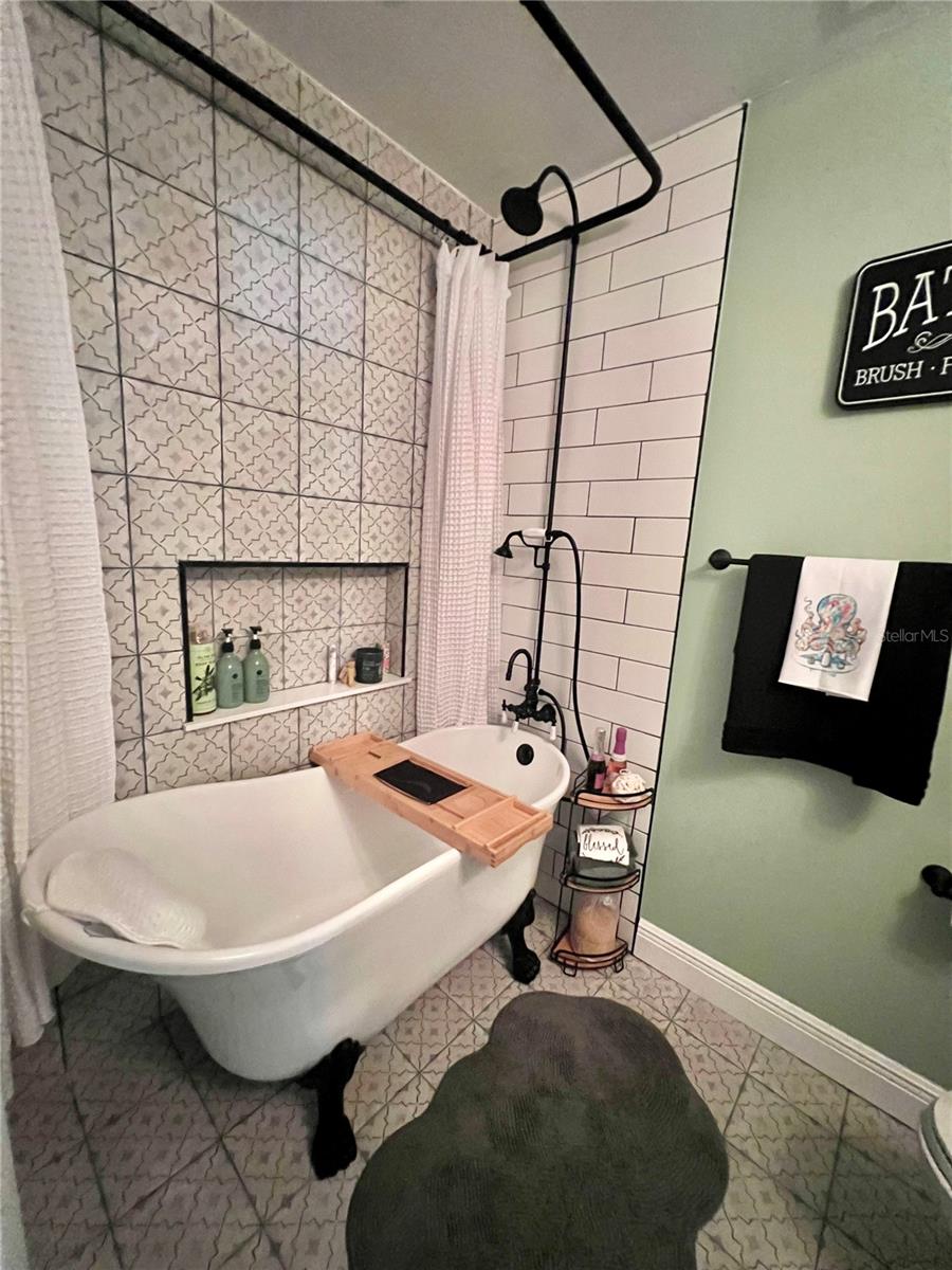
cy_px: 635
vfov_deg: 106.2
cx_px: 476
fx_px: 477
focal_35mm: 13
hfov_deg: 89.9
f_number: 1.8
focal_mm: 1.57
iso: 1000
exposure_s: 1/40
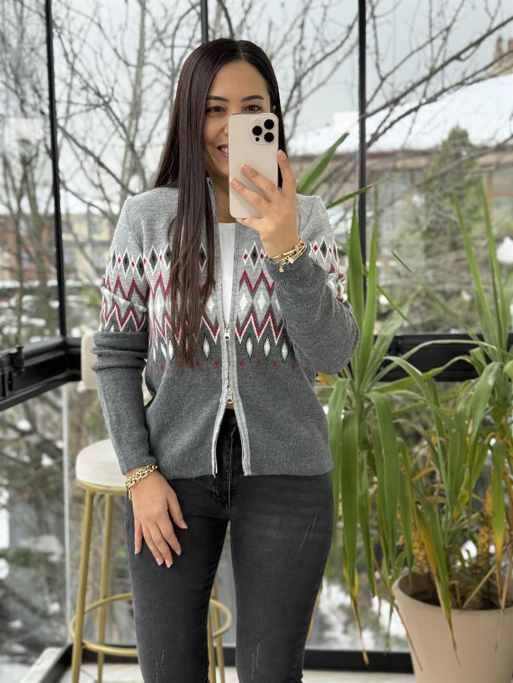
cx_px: 256
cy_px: 342
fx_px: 948
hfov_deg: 30.3
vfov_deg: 39.7
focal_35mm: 48
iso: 100
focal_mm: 6.76
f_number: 1.78
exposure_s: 1/205
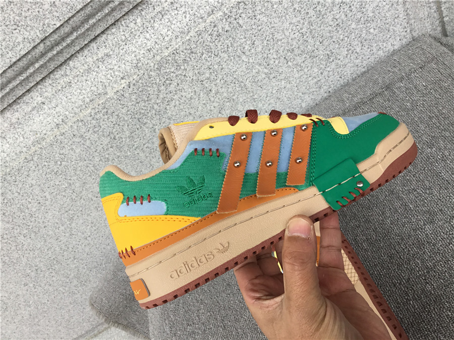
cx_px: 227
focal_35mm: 31
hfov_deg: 58.4
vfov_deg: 45.4
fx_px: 407
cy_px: 170
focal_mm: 3.3
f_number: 2.4
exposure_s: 1/100
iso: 40
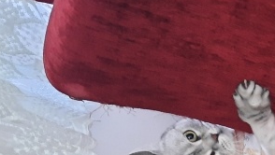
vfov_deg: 15.6
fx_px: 540
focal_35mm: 74
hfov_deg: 27.0
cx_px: 276
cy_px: 202
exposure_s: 1/20
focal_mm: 4.6
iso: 800
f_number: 2
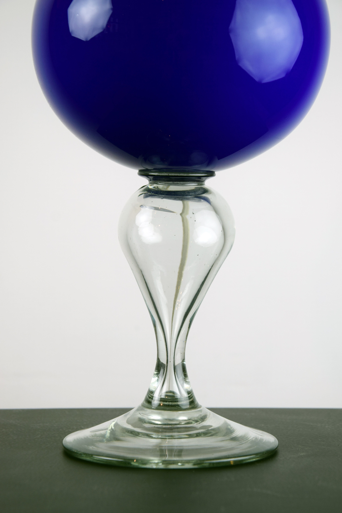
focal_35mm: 99
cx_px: 171
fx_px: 1411
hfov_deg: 13.8
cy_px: 256
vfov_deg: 20.6
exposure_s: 1/200
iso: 400
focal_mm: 66
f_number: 7.1
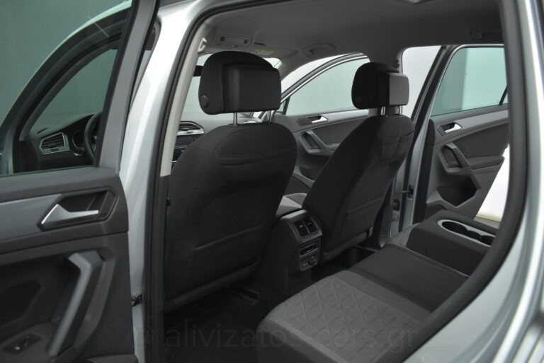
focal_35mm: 27
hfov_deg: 67.4
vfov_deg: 48.0
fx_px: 408
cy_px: 182
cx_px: 272
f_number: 3.5
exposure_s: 1/100
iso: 1600
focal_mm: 18
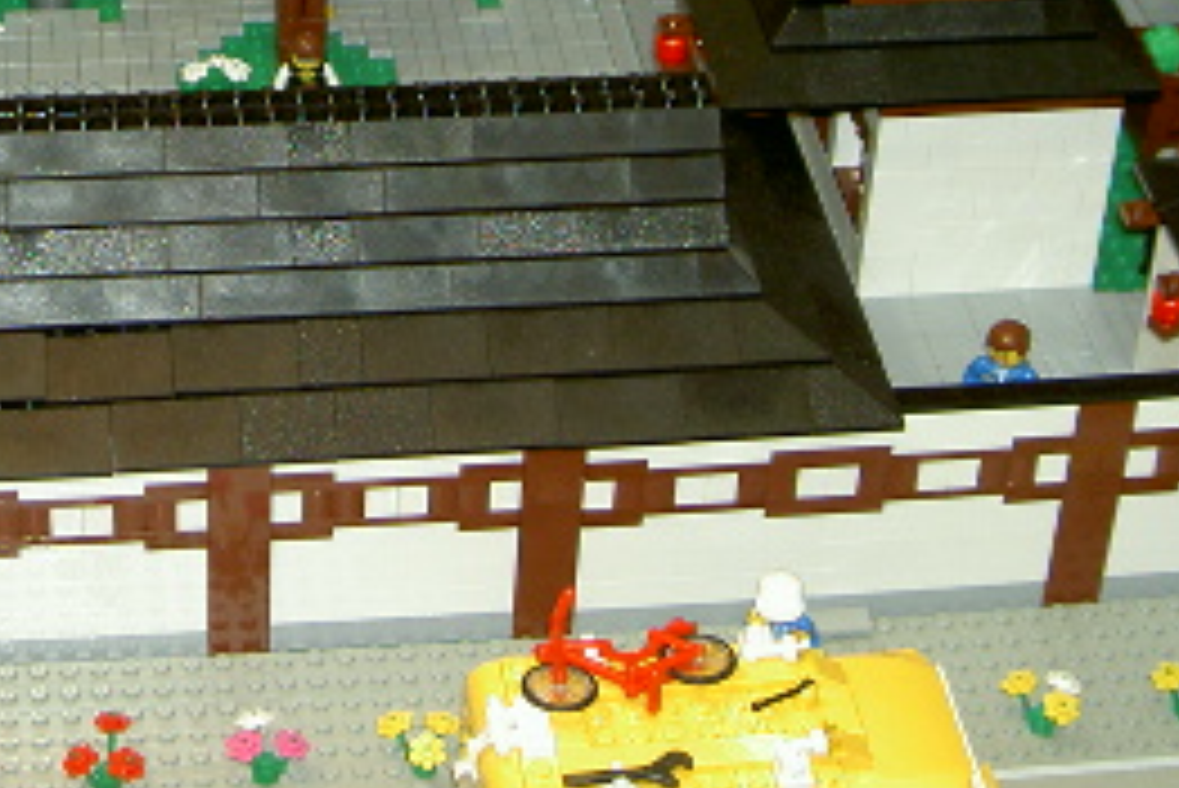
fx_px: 3244
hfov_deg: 20.3
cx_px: 162
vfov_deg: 13.4
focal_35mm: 99
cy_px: -180
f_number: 2.8
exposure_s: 1/60
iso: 100
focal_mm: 8
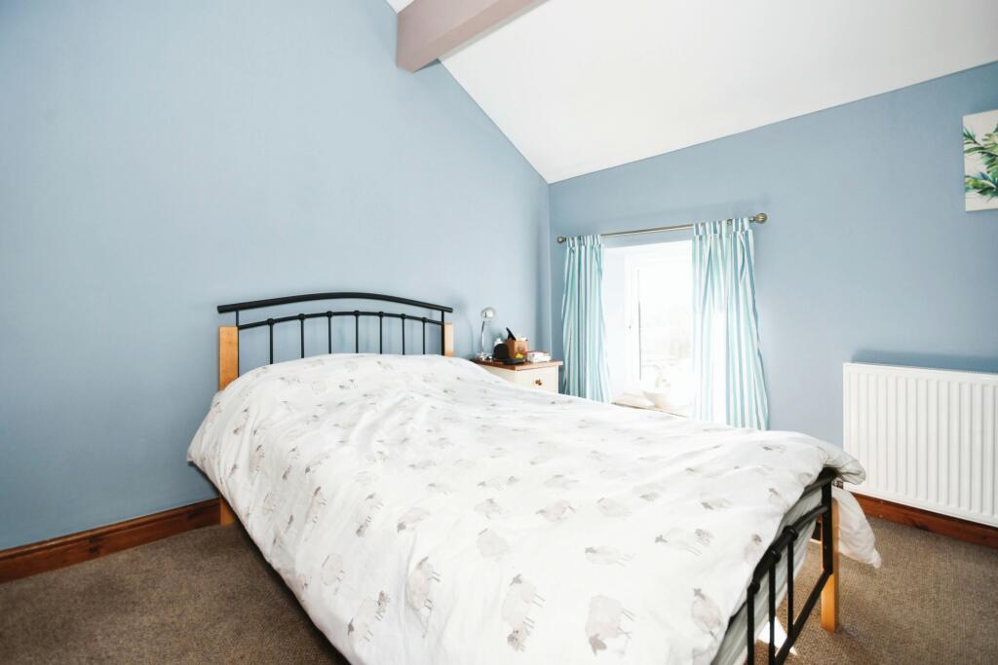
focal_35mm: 15
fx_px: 416
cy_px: 332
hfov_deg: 100.4
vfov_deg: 77.3
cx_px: 499
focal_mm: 10
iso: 400
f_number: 8
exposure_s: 1/60
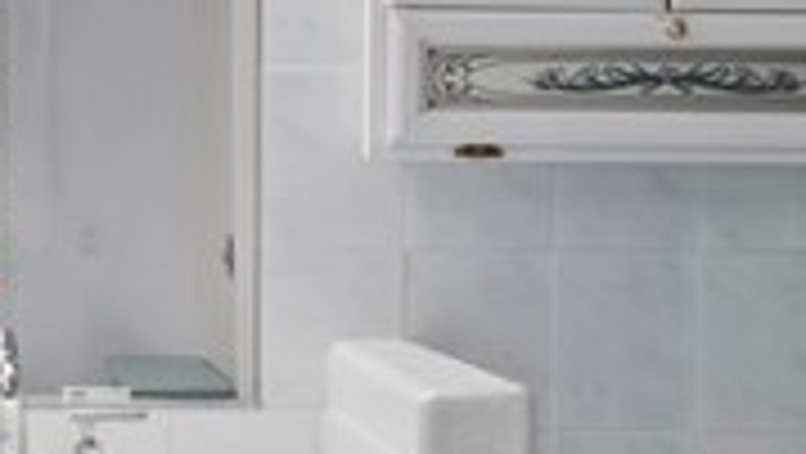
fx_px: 1797
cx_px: 23
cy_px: 187
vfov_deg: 14.4
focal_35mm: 84
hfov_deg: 24.3
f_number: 9
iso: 100
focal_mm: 14
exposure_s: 1/3
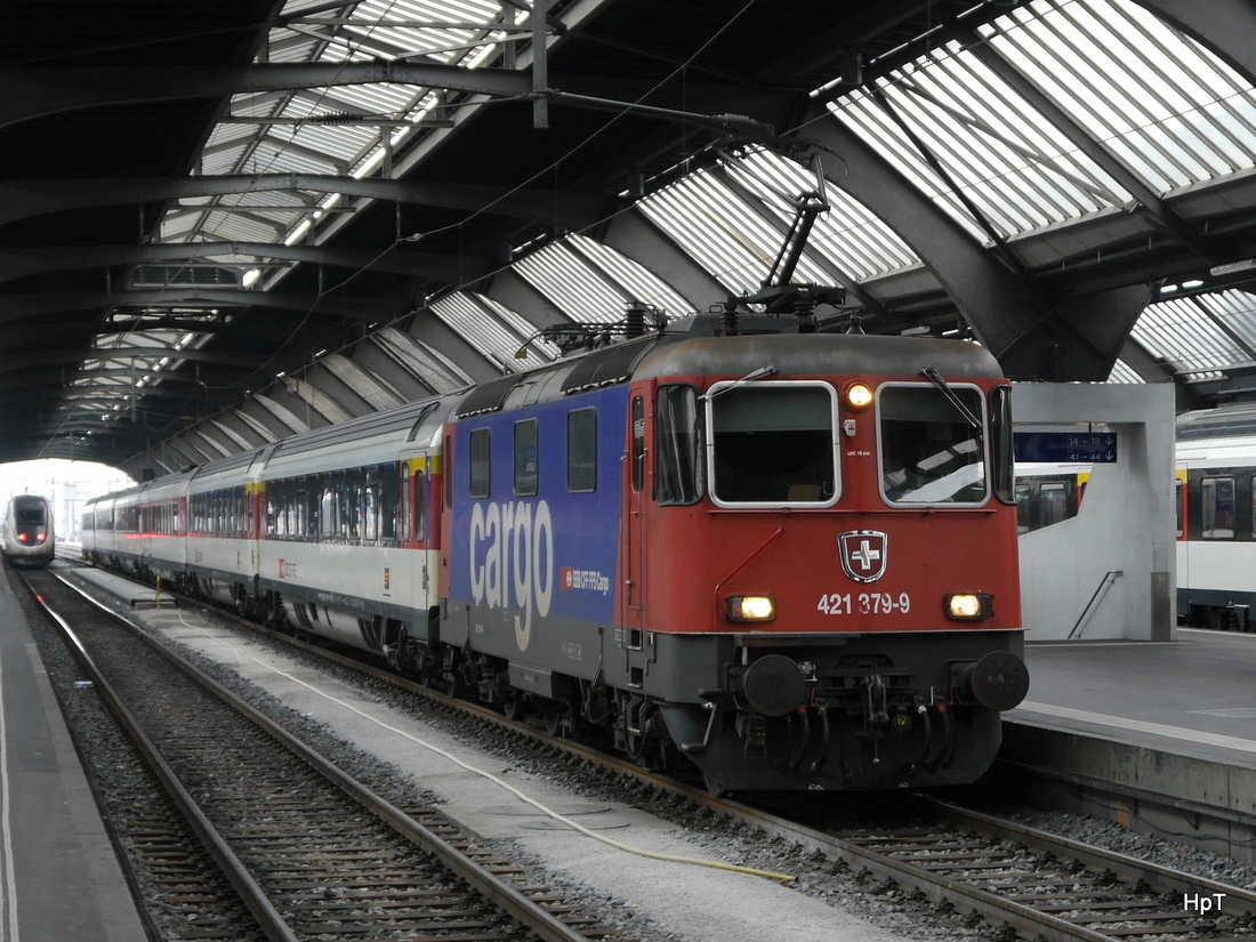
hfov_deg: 36.8
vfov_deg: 28.0
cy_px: 471
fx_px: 1887
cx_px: 628
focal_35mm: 52
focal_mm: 26
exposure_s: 1/60
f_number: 4.7
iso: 400
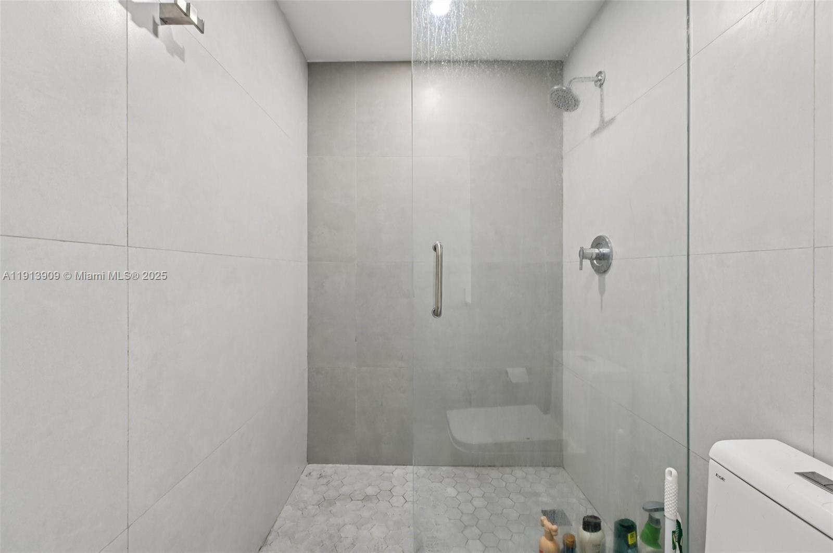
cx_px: 416
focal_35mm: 14
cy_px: 276
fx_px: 324
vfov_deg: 81.1
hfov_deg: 104.3
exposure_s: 1/13
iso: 320
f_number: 8
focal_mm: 14
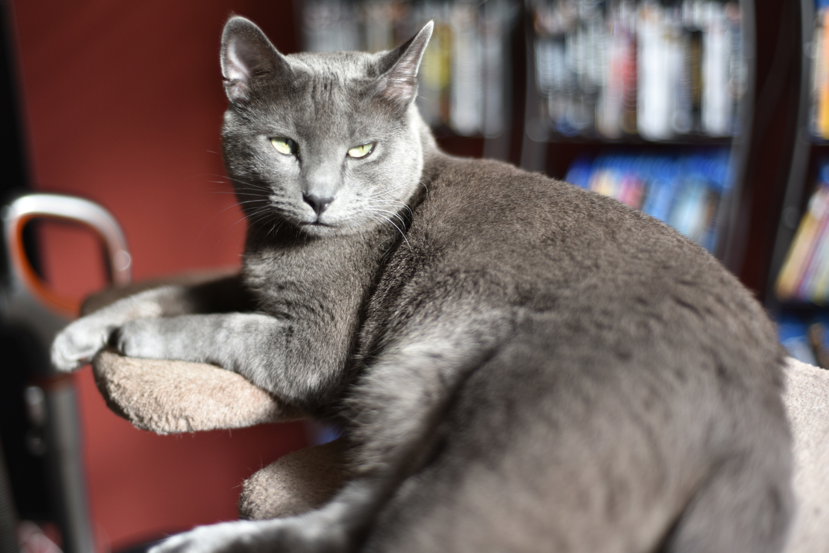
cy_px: 276
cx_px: 414
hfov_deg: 39.6
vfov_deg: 27.0
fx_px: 1152
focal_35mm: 50
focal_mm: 50
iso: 200
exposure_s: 1/100
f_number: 1.8
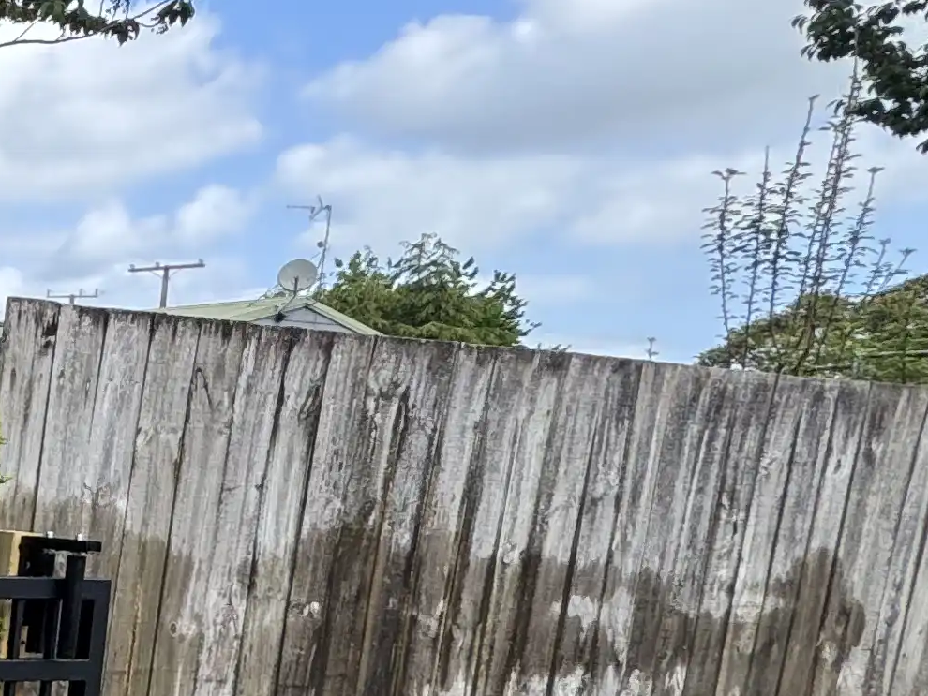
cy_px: 621
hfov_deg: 20.9
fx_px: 1528
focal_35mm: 57
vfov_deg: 24.9
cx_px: -798
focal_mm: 2.22
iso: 40
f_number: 2.2
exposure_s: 1/412
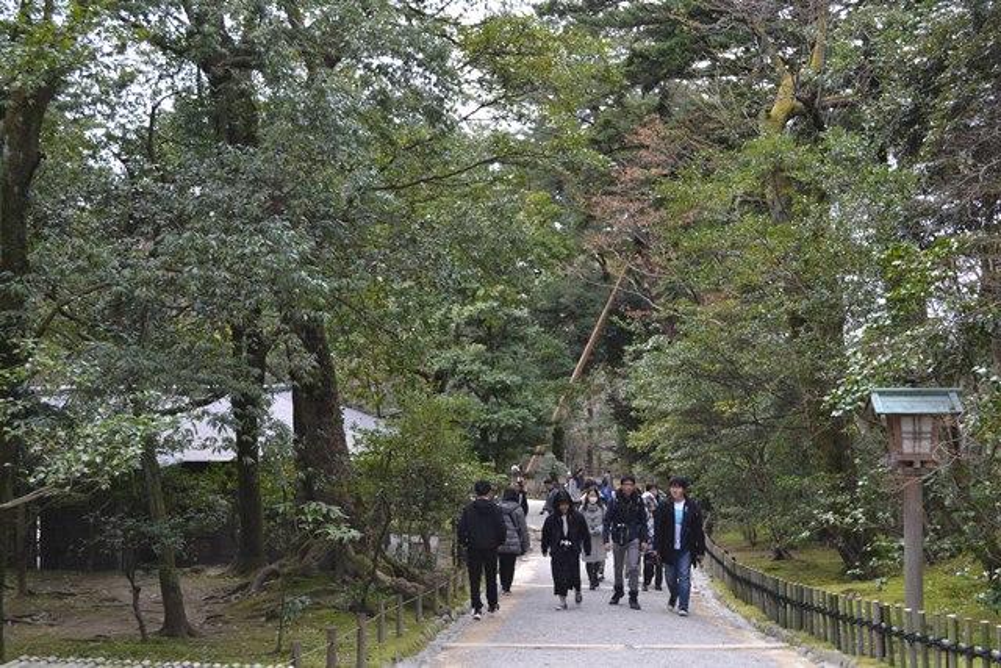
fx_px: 1418
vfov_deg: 26.5
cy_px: 334
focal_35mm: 51
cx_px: 500
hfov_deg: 38.9
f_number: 5.6
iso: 220
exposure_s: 1/125
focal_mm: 34
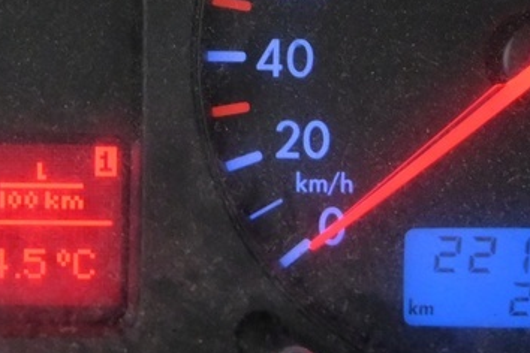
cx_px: -6
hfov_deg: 14.0
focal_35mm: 144
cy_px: 9
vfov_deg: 9.5
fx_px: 2124
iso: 2500
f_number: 4
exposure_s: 1/30
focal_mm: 21
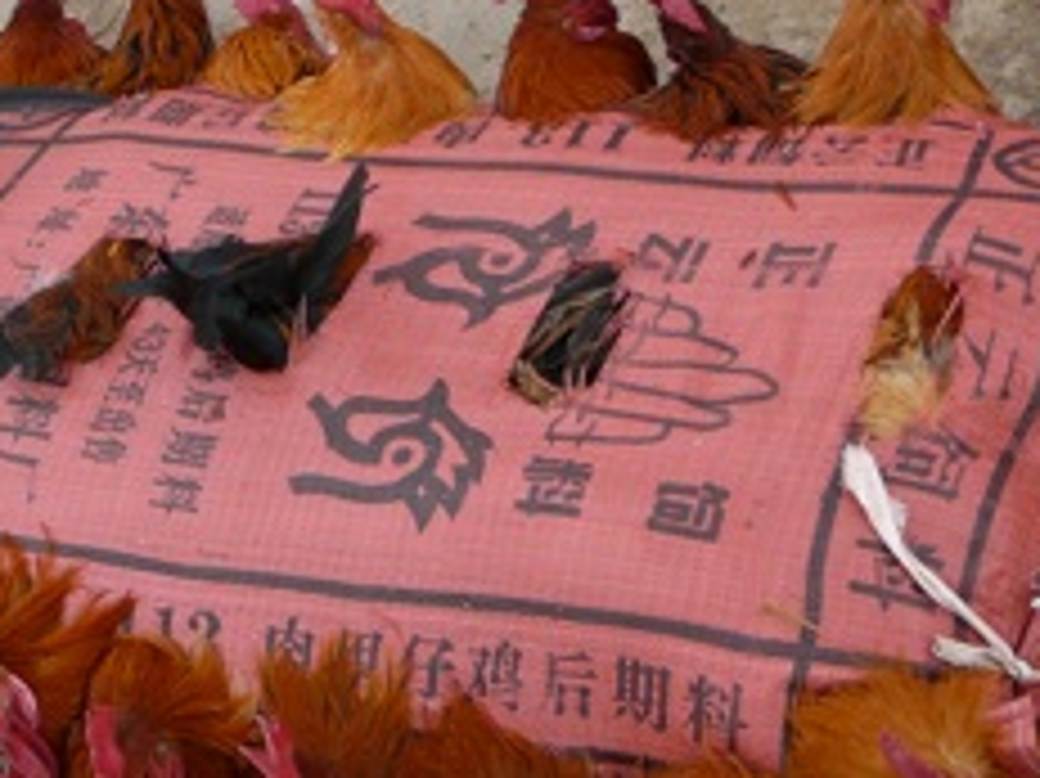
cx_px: 491
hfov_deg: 23.0
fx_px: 2552
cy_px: 427
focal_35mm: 85
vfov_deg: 17.3
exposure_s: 1/250
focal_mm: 7.3
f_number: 3.4
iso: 80
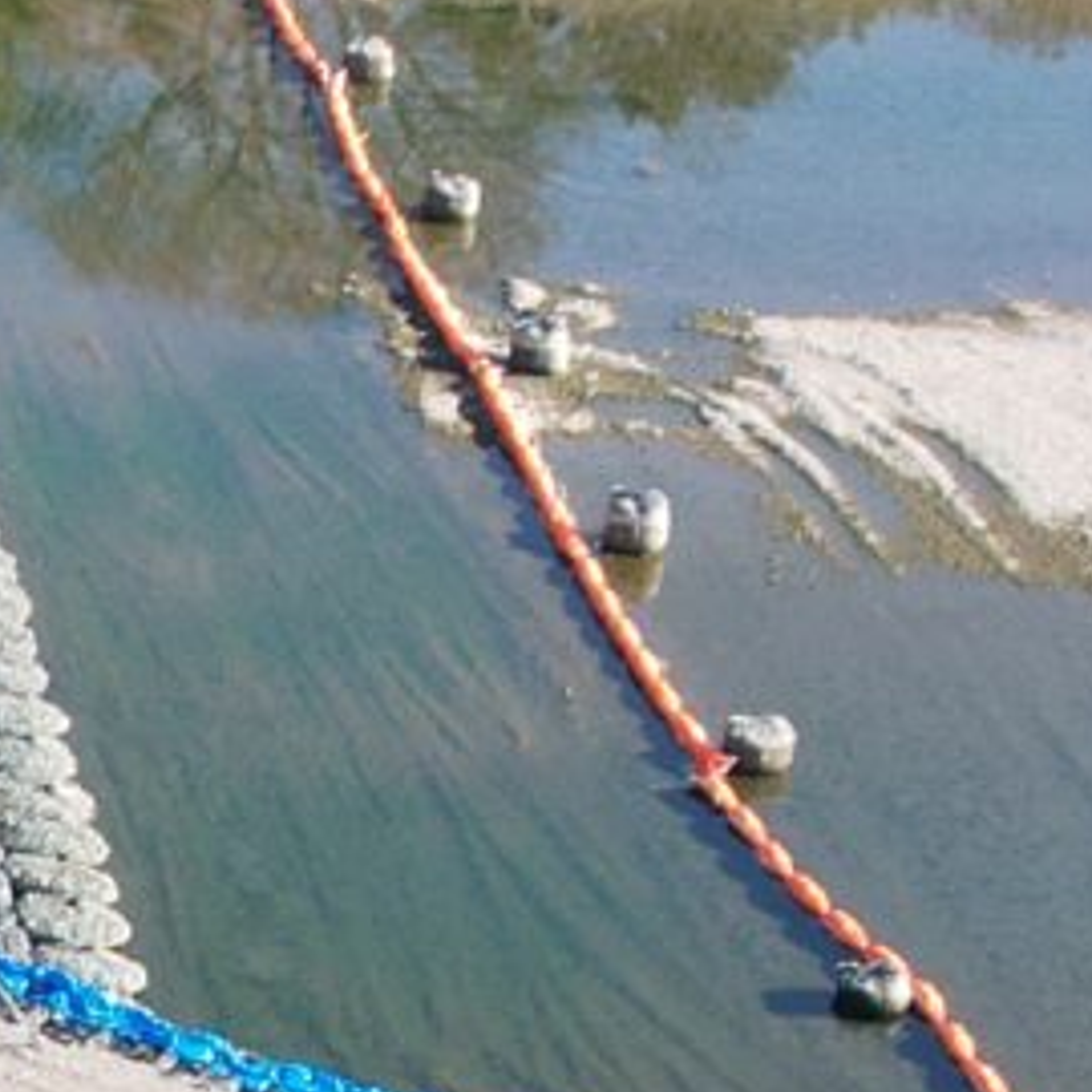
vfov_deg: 9.7
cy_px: 1486
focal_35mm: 177
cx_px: -825
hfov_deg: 9.4
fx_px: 6317
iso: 150
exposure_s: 1/800
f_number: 2.8
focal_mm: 8.38
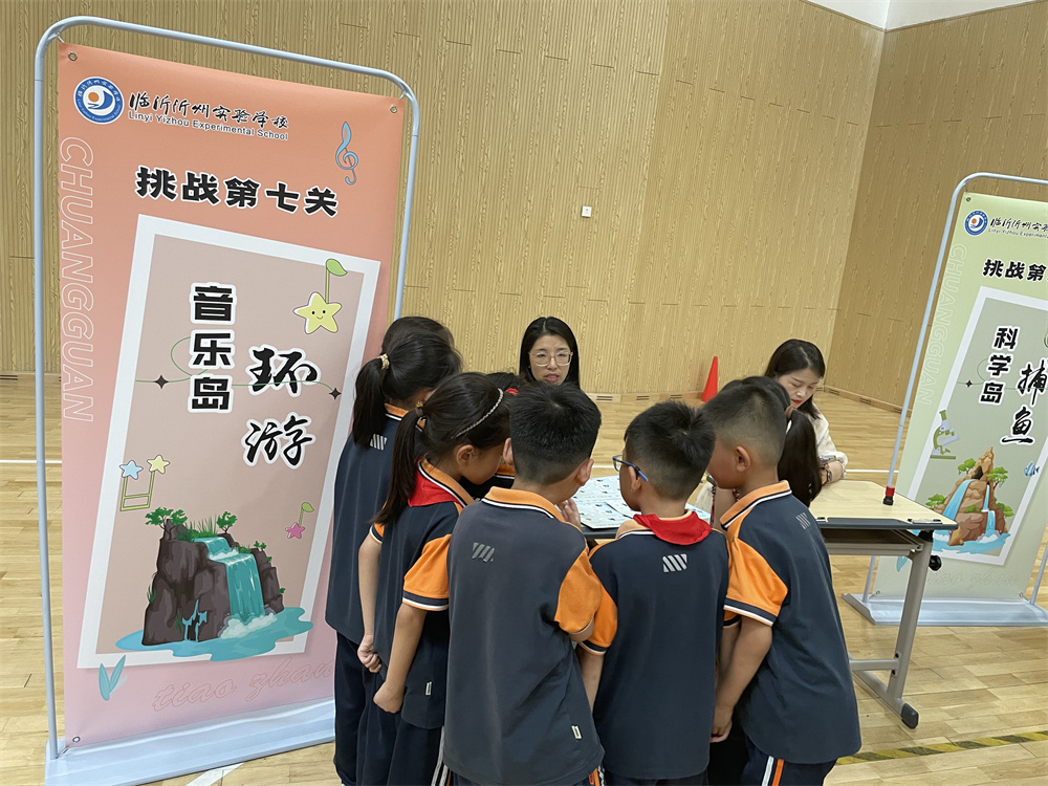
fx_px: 787
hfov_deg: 67.3
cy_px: 393
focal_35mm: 26
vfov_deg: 53.1
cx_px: 524
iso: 160
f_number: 1.6
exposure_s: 1/60
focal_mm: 4.2
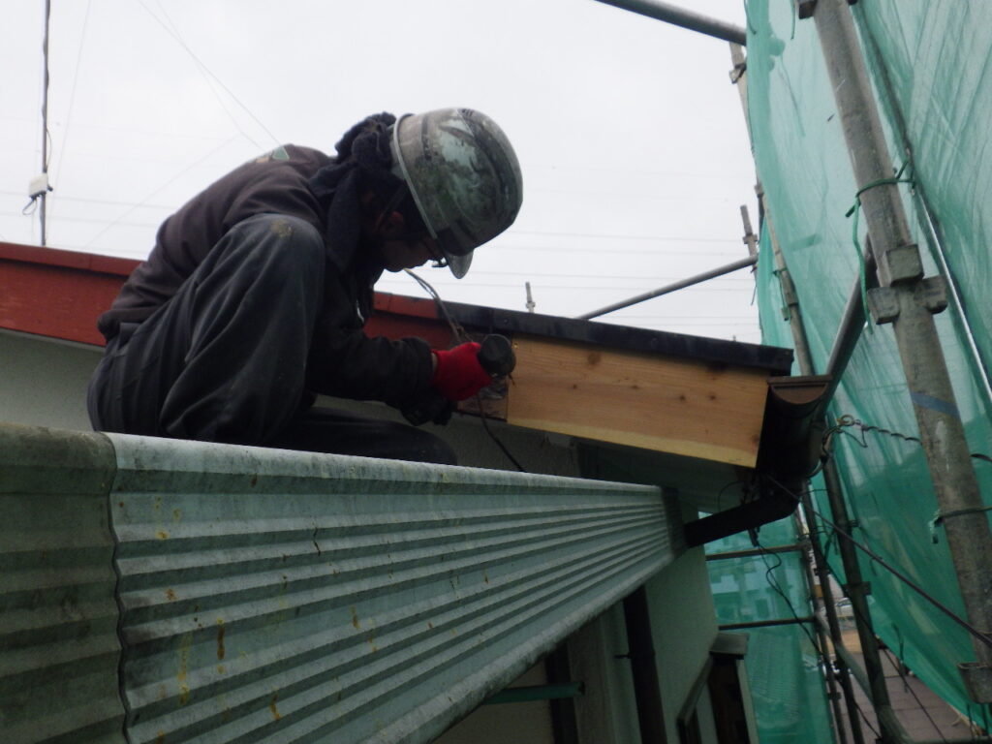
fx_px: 802
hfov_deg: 63.4
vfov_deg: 49.7
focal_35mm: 28
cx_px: 496
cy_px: 372
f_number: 4.2
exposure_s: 1/640
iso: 250
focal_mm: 5
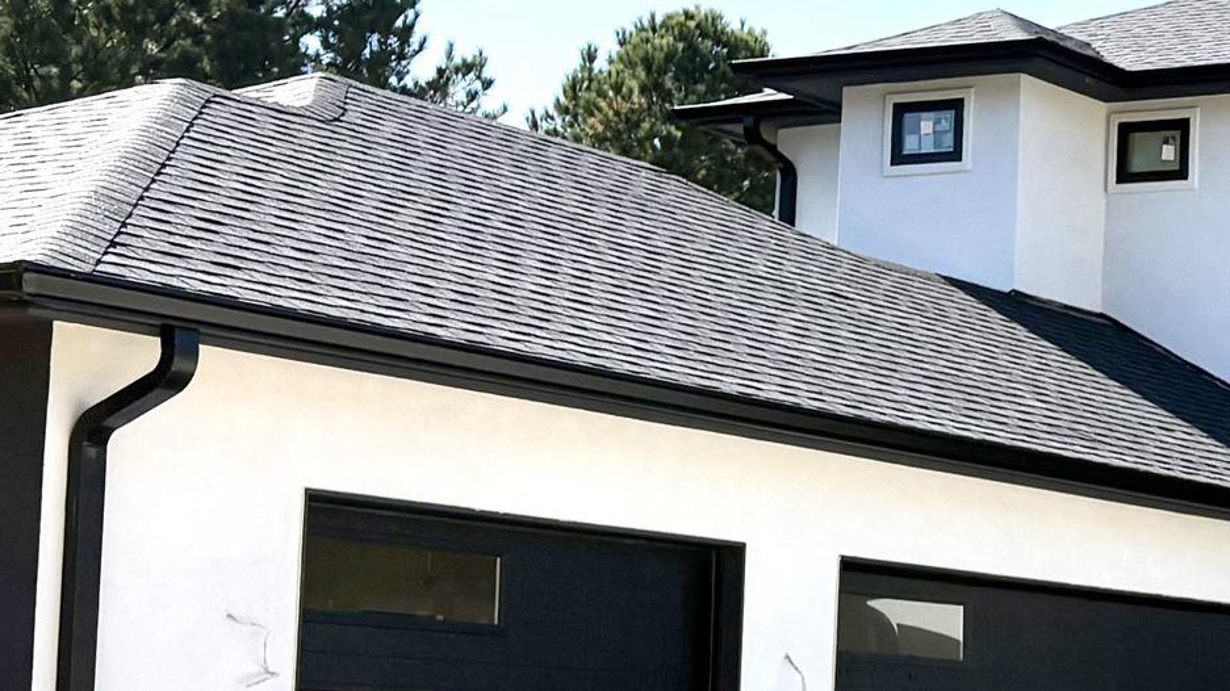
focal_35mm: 93
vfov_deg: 12.9
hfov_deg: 20.3
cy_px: 603
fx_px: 3032
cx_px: 1749
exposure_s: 1/4329
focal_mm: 5.96
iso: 50
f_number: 1.6
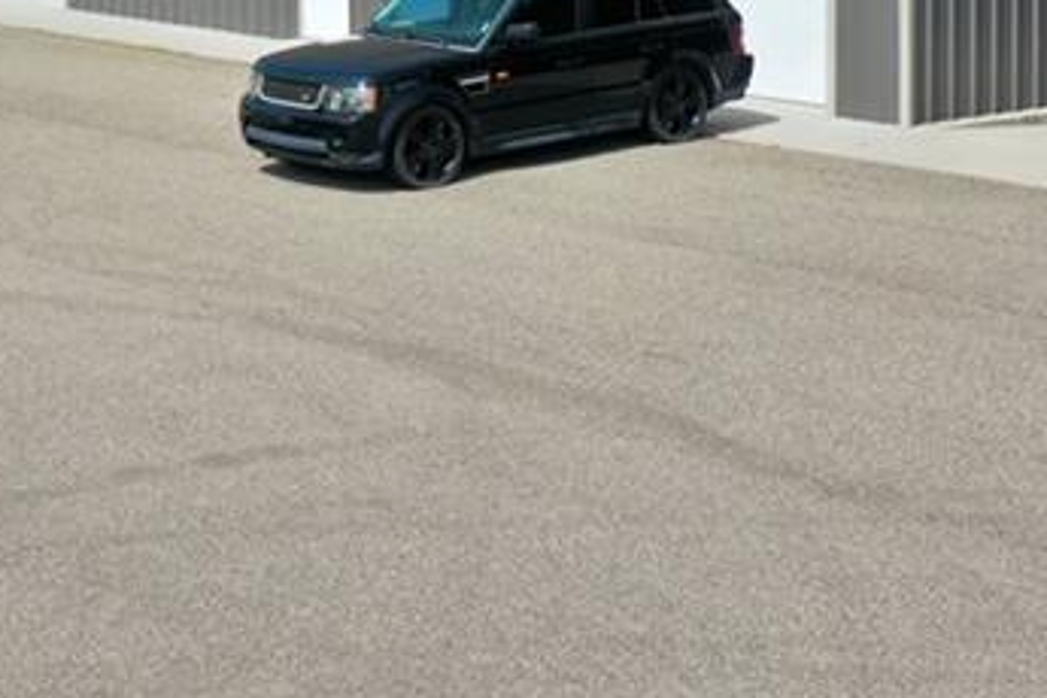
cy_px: -155
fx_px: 2414
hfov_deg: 24.4
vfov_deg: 15.8
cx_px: 391
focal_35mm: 83
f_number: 5.6
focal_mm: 10.26
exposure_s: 1/500
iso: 100
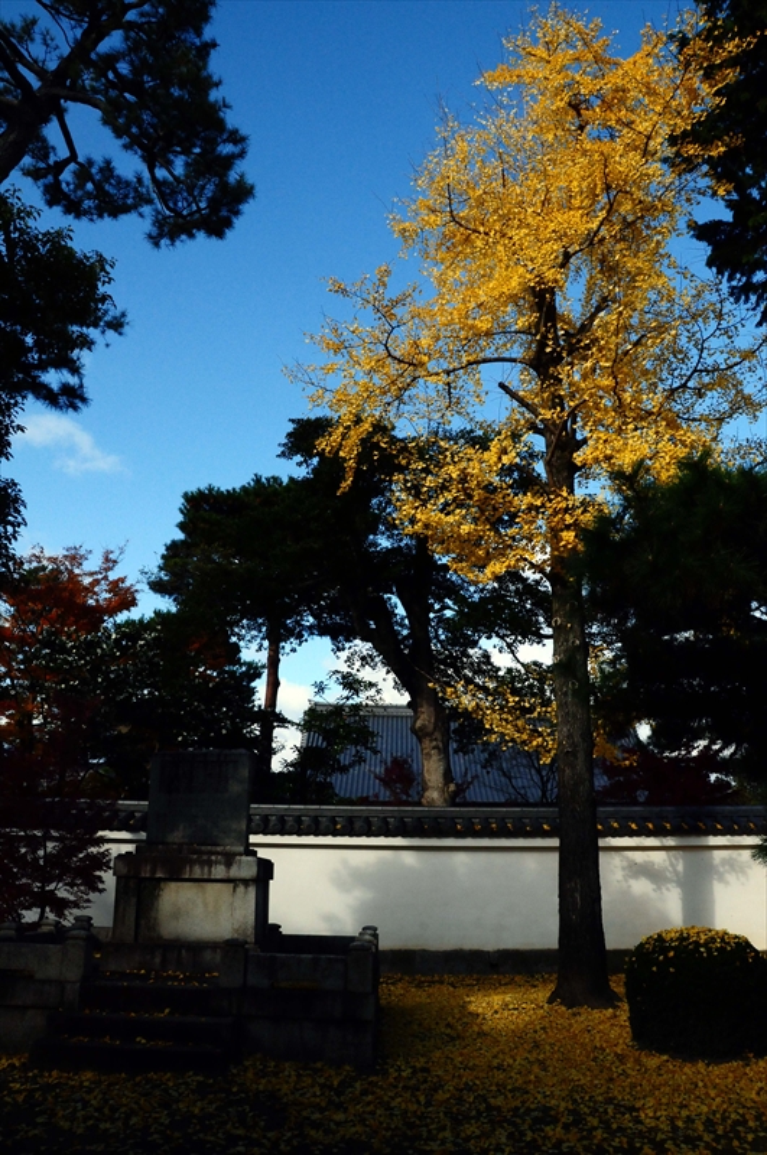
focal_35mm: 27
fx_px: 865
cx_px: 384
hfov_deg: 47.8
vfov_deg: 67.5
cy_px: 578
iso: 1250
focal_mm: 18
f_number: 13
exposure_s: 1/640
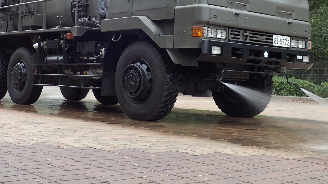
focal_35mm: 57
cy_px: 27
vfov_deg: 20.7
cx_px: 123
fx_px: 496
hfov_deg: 36.4
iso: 100
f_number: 3.5
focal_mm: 6.42
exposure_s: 1/80
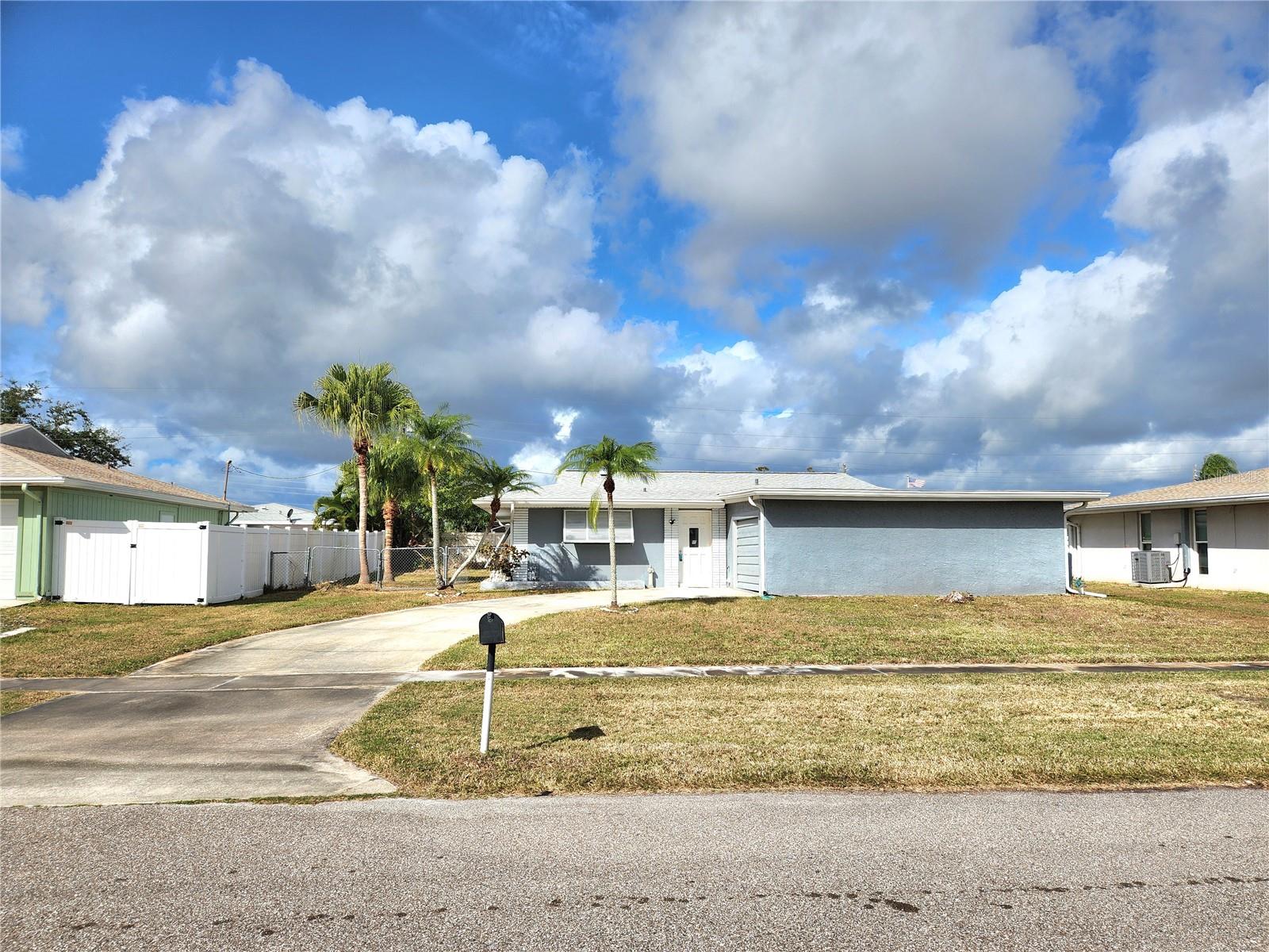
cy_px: 476
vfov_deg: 58.9
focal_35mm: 23
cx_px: 634
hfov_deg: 73.9
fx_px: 843
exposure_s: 1/3333
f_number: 1.8
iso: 20
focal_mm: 5.4
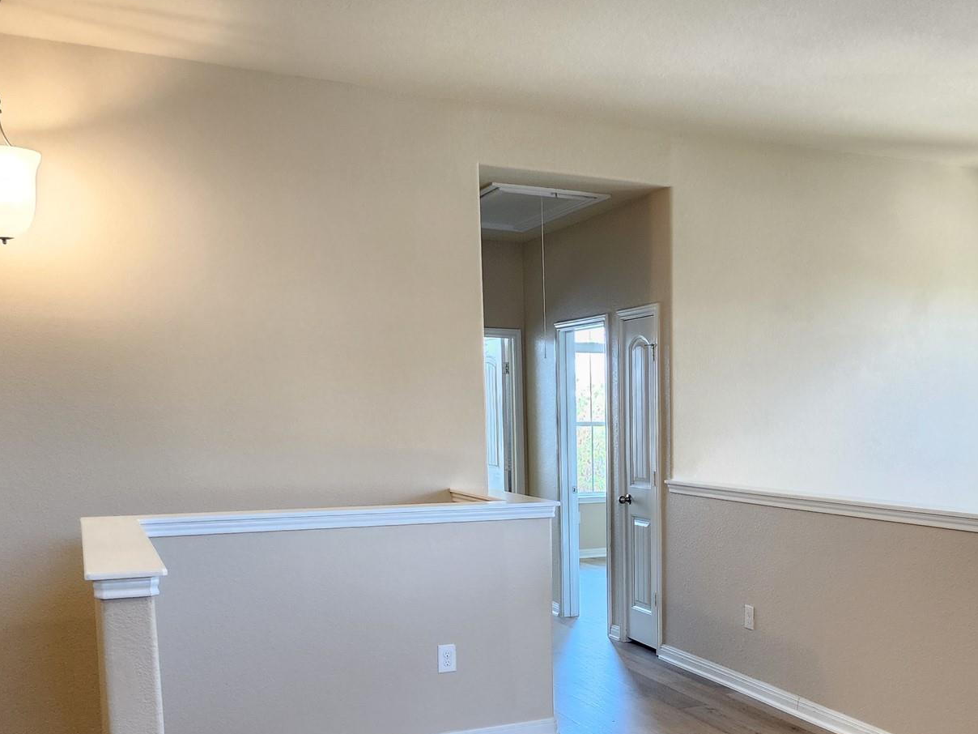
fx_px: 1102
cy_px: 539
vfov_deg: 36.1
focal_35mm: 39
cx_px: 683
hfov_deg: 46.8
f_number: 1.8
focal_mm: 6.4
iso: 500
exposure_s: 1/120
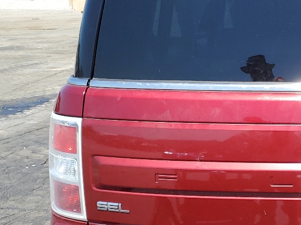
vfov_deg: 20.6
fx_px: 617
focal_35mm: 71
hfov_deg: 25.2
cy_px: 151
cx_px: 342
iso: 50
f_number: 1.5
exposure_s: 1/2000
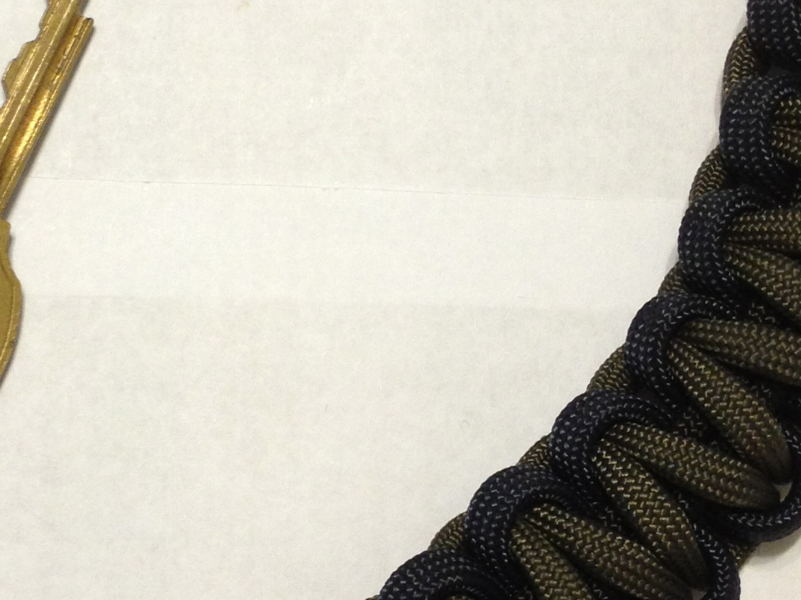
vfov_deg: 13.7
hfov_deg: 18.1
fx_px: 2499
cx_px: 194
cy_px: 217
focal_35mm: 108
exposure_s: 1/20
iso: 100
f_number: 2.4
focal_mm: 4.28
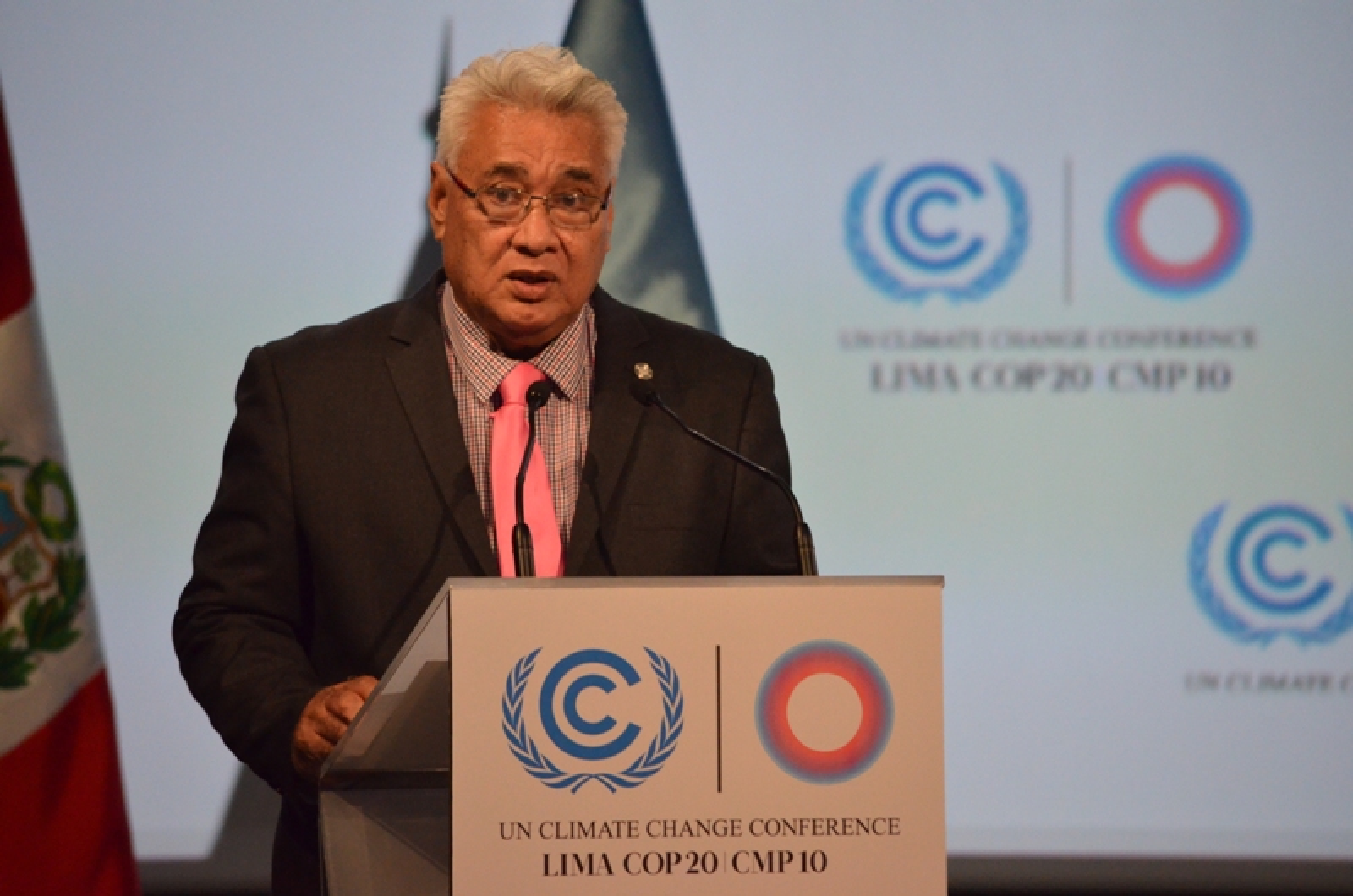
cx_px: 676
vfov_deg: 4.1
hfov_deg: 6.3
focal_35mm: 330
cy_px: 448
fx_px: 12378
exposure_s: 1/400
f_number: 5.3
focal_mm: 220
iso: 3200
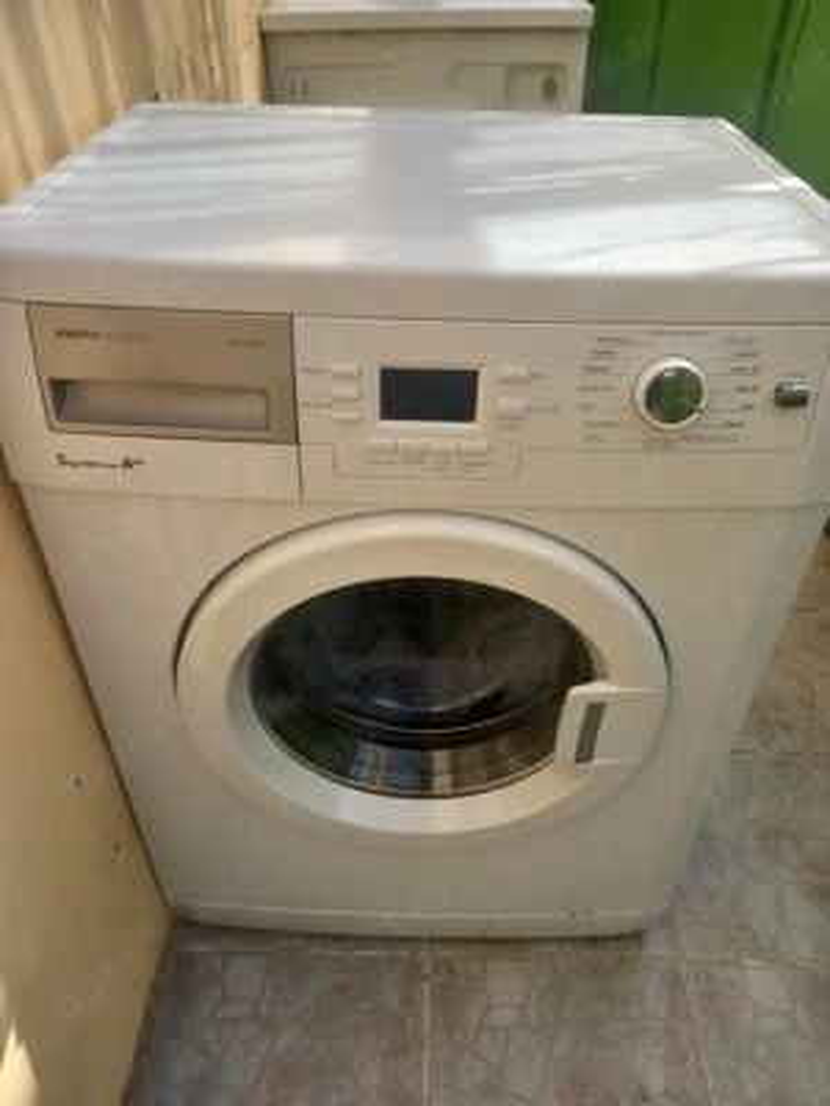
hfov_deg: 54.9
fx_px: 799
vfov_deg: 69.4
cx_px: 415
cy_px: 553
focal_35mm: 25
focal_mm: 4.6
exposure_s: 1/357
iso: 25
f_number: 2
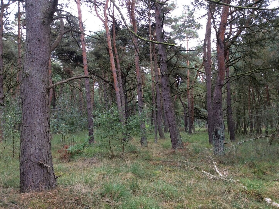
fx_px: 258
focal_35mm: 32
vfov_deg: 44.1
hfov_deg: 56.9
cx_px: 140
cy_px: 104
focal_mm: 3.3
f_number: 2.4
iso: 32
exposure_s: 1/50
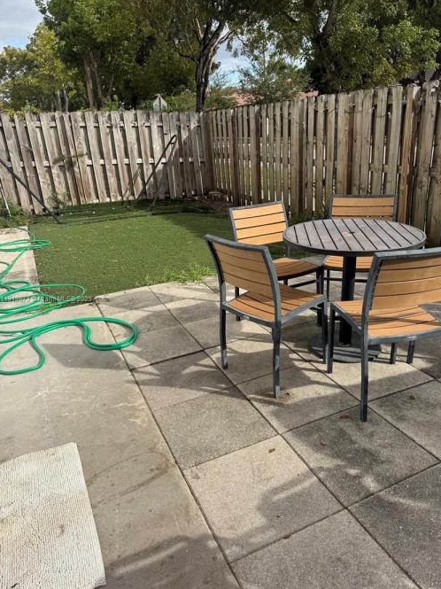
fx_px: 442
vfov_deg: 67.3
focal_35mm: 26
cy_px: 299
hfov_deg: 53.0
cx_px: 234
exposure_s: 1/3247
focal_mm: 6.76
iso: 80
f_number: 1.78
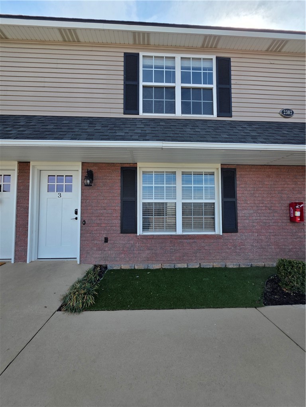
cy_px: 204
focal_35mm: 13
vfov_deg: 106.2
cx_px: 153
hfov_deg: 89.9
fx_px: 153
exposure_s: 1/2000
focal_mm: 2.2
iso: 64
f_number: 1.9
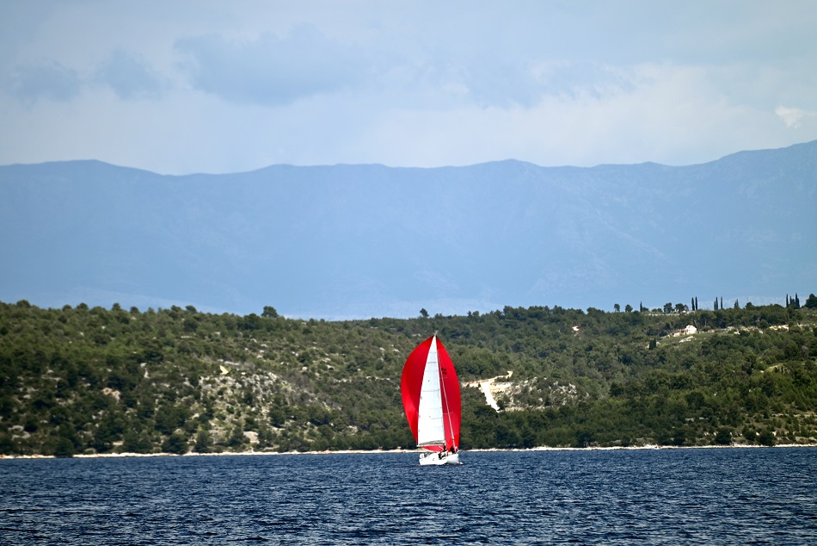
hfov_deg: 6.9
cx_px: 408
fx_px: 6810
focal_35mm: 300
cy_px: 273
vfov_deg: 4.6
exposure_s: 1/1000
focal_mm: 300
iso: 125
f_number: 5.6
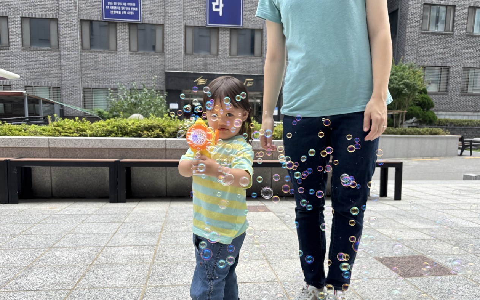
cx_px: 243
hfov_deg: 66.5
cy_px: 177
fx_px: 366
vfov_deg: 44.3
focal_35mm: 28
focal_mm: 5.96
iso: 50
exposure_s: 1/1092
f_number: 1.6
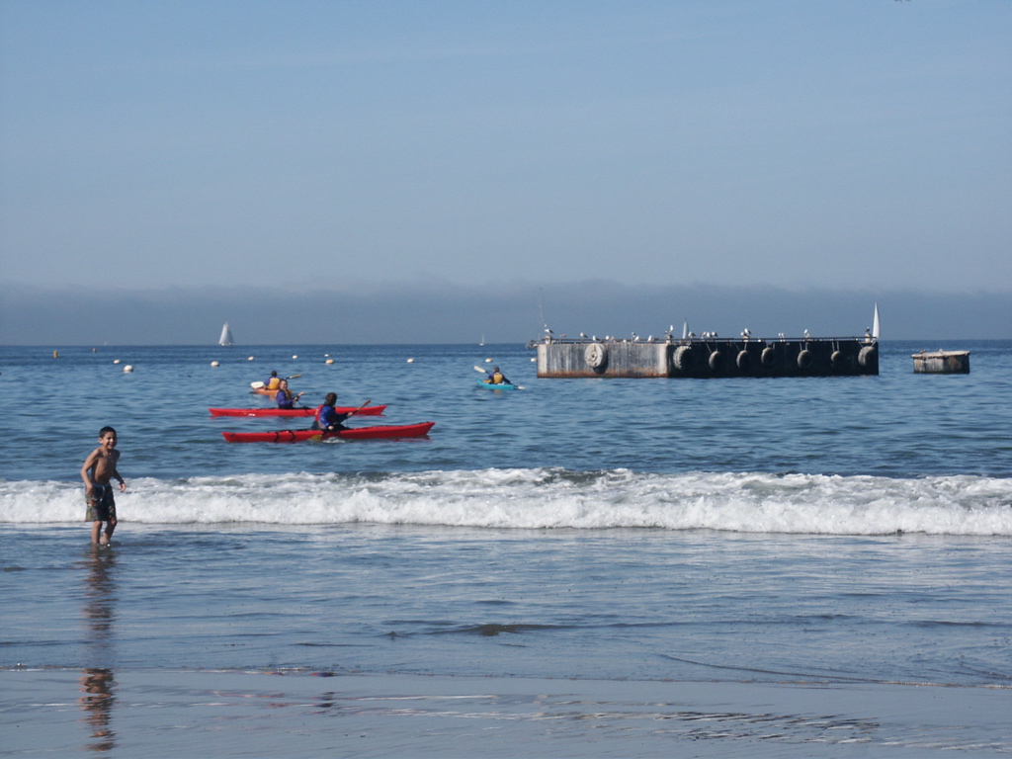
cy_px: 380
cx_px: 506
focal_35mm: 125
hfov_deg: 15.8
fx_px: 3654
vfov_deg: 11.9
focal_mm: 31.75
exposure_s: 1/750
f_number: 6.7
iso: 100
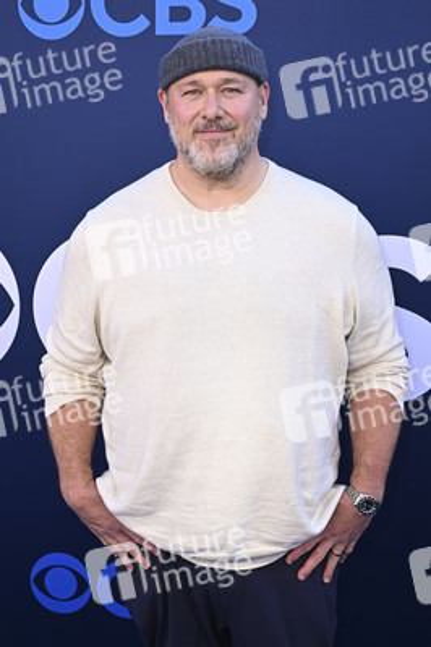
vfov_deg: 40.4
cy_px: 324
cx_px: 216
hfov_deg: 27.5
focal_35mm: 49
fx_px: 881
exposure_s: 1/200
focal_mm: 49
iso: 320
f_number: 6.3
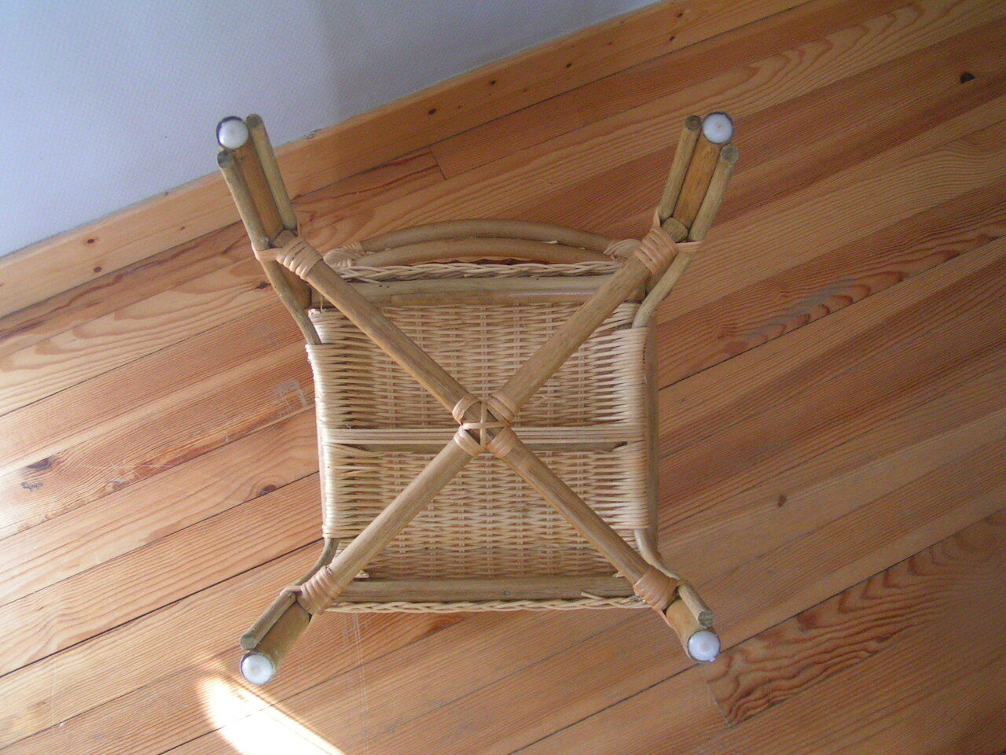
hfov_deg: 49.0
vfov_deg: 37.7
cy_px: 378
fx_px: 1104
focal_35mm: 38
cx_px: 503
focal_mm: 5.8
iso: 160
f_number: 2.8
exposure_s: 1/40
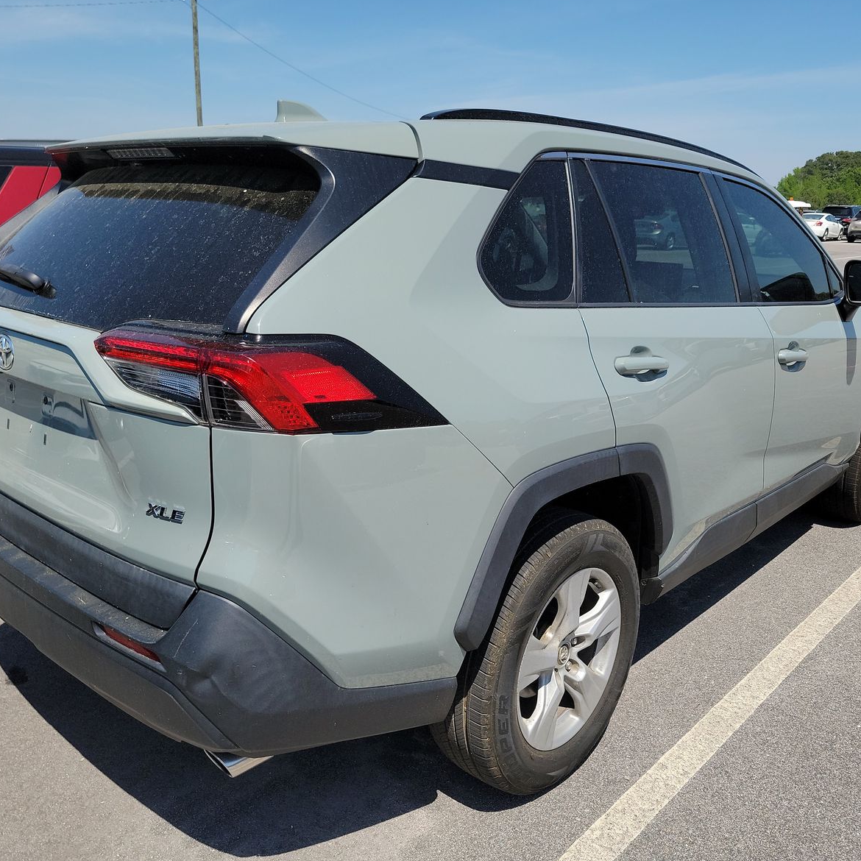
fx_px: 816
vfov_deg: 55.6
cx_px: 428
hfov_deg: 55.6
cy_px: 430
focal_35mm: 29
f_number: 1.8
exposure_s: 1/1055
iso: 50
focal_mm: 6.7
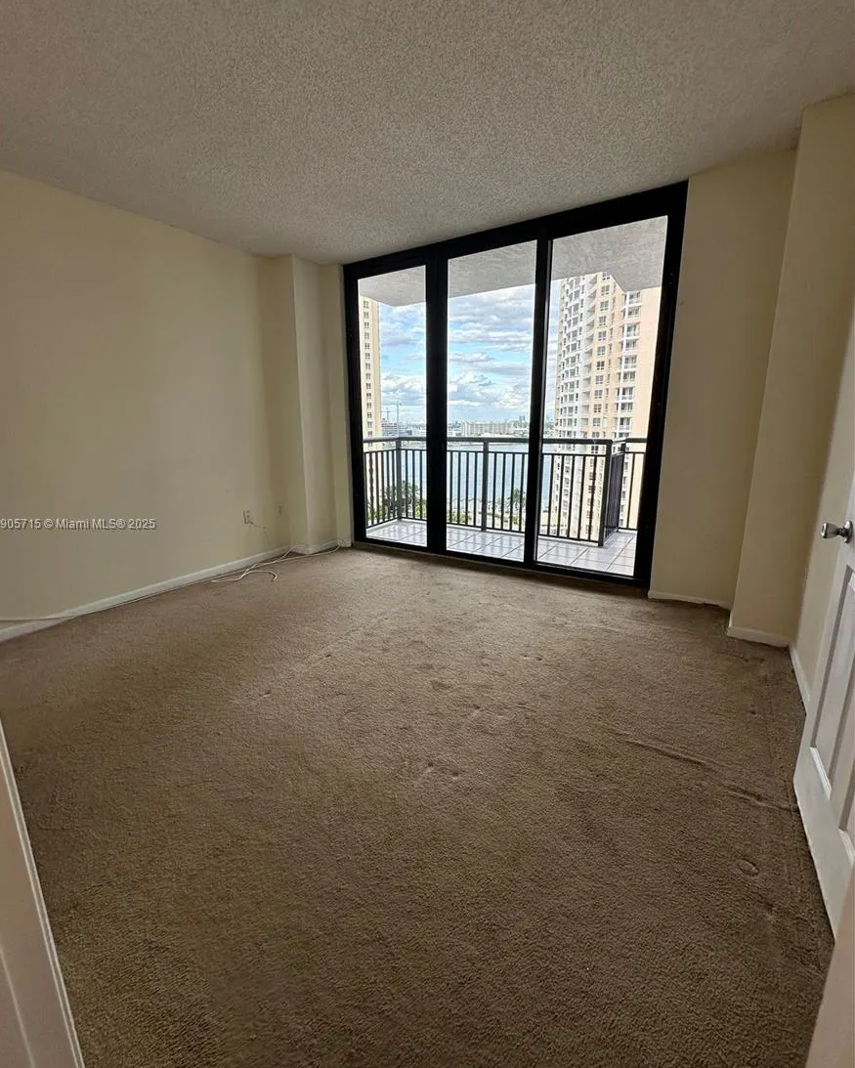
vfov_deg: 96.8
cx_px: 416
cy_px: 525
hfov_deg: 84.0
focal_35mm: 15
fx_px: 474
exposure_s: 1/120
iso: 40
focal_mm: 2.22
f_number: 2.2
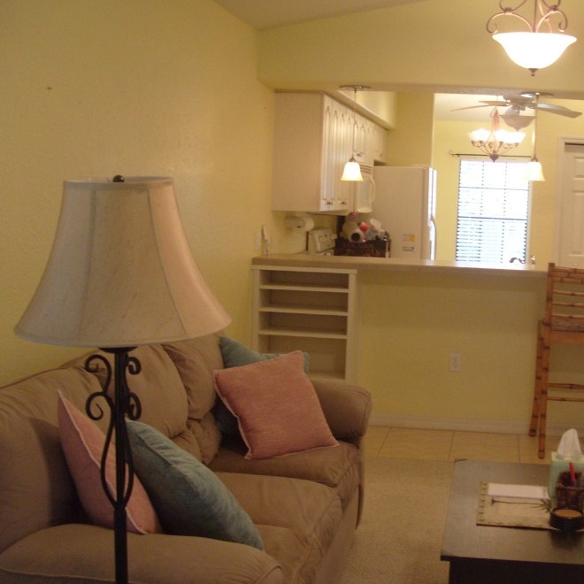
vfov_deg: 35.3
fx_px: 916
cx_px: 396
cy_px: 319
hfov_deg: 35.0
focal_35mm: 48
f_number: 2.8
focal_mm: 7.8
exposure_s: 1/45
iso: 200
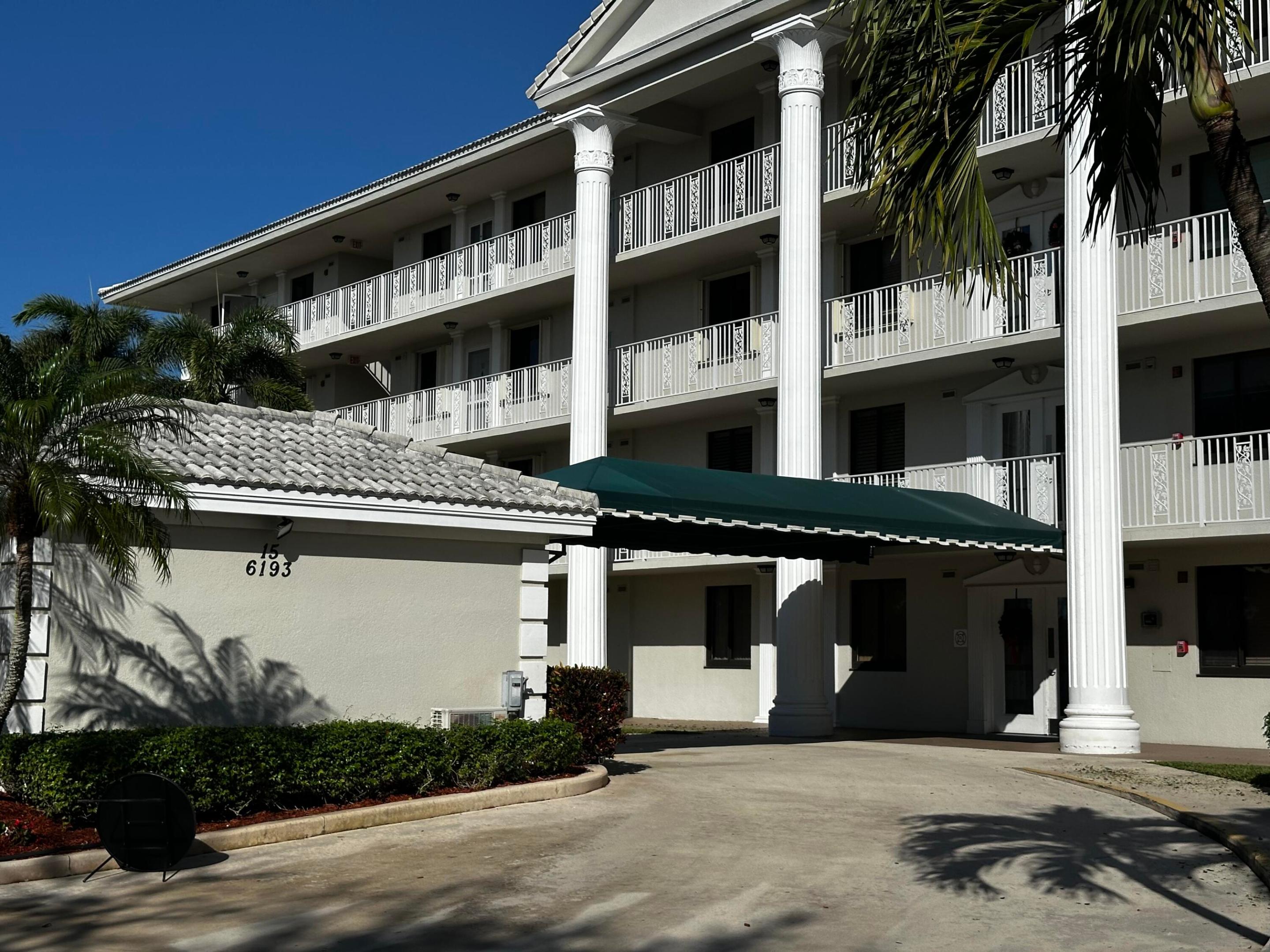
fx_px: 1761
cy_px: 476
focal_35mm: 48
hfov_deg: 39.7
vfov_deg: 30.3
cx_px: 635
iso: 64
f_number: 1.78
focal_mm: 6.86
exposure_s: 1/10870
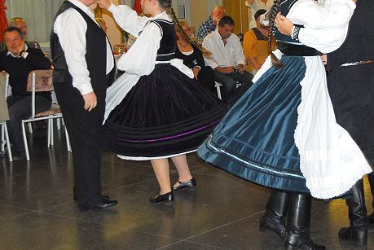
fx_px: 884
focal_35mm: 85
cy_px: 73
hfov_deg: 23.7
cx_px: 273
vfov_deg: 16.1
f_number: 4
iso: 400
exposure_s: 1/60
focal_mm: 32
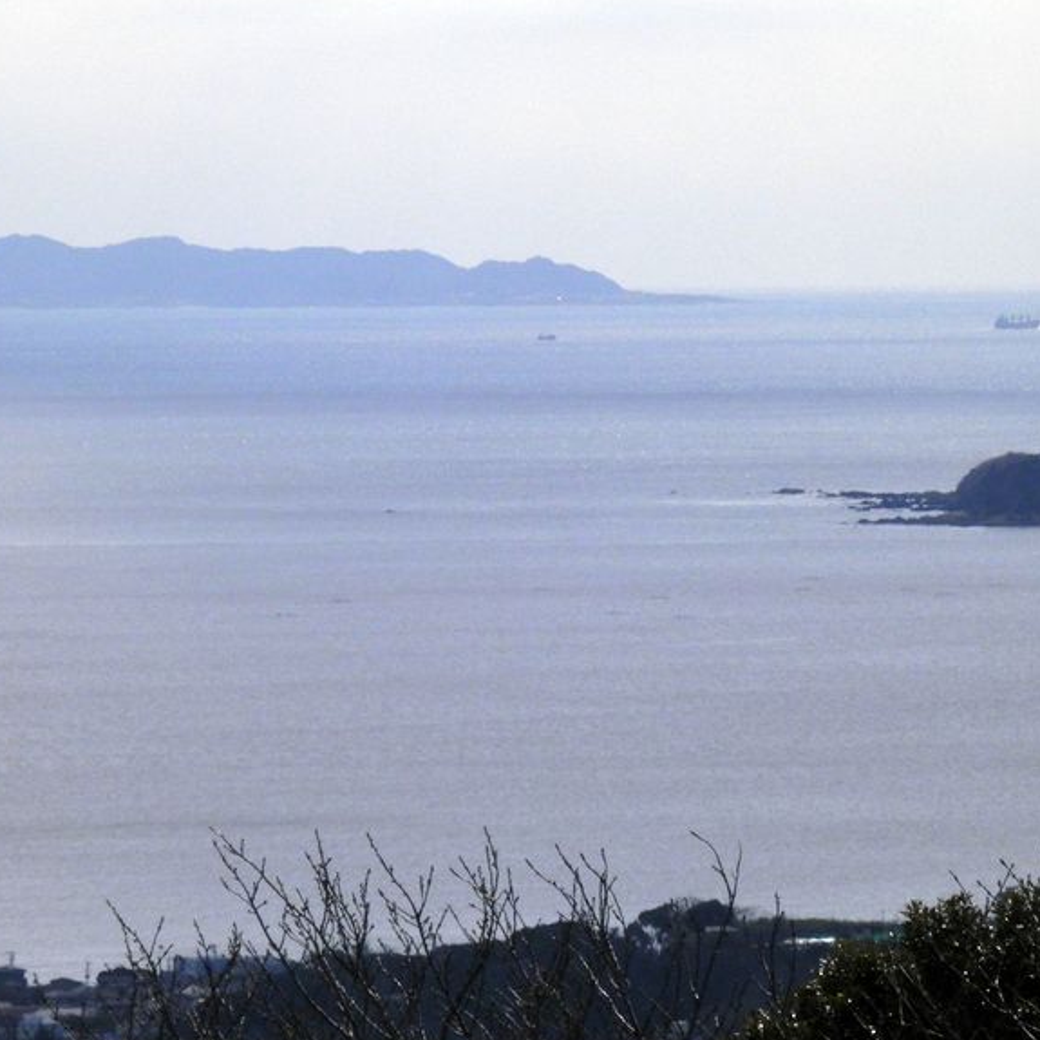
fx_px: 10367
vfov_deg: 5.7
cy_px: 528
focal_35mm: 305
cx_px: 555
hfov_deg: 5.7
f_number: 17.6
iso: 125
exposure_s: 1/320
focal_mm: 44.4
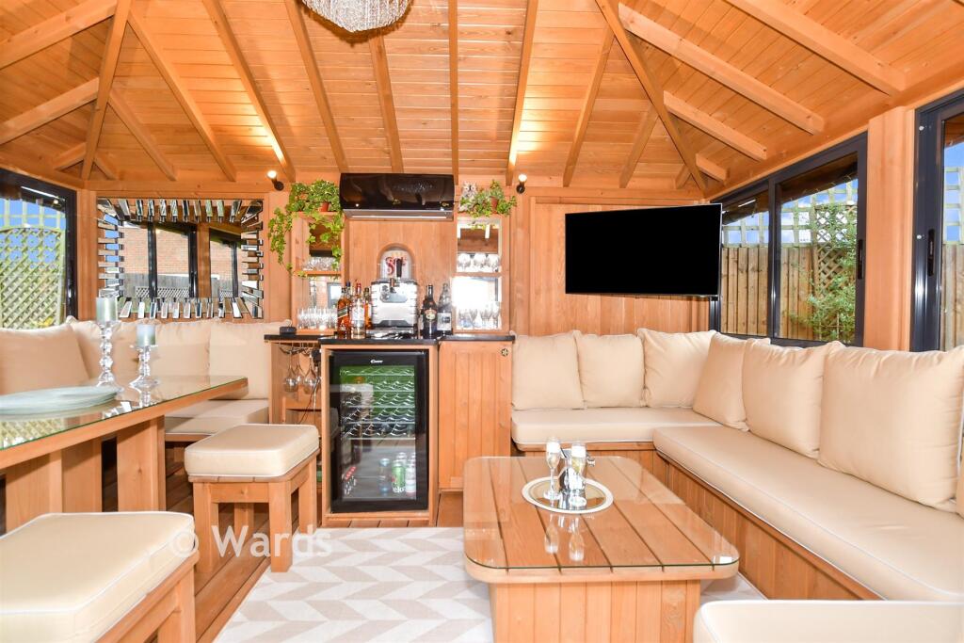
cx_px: 482
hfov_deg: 100.4
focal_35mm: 15
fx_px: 402
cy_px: 322
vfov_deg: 77.3
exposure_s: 1/15
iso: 320
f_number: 8
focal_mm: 10
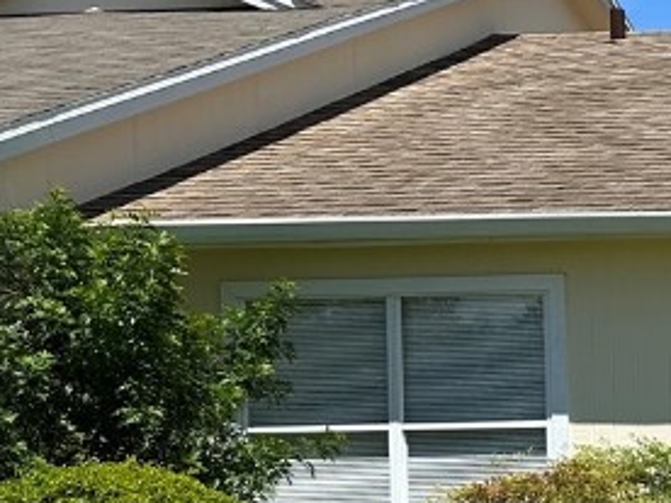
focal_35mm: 89
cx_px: 1228
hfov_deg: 17.6
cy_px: 452
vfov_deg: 16.4
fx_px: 1725
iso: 80
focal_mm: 6.86
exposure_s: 1/5525
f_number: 1.78
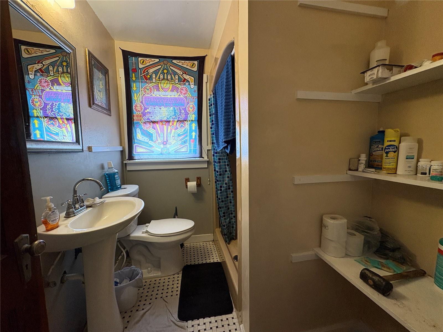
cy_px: 166
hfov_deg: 102.1
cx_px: 222
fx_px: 179
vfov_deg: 85.7
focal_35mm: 14
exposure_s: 1/60
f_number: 2.2
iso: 250
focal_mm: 2.22
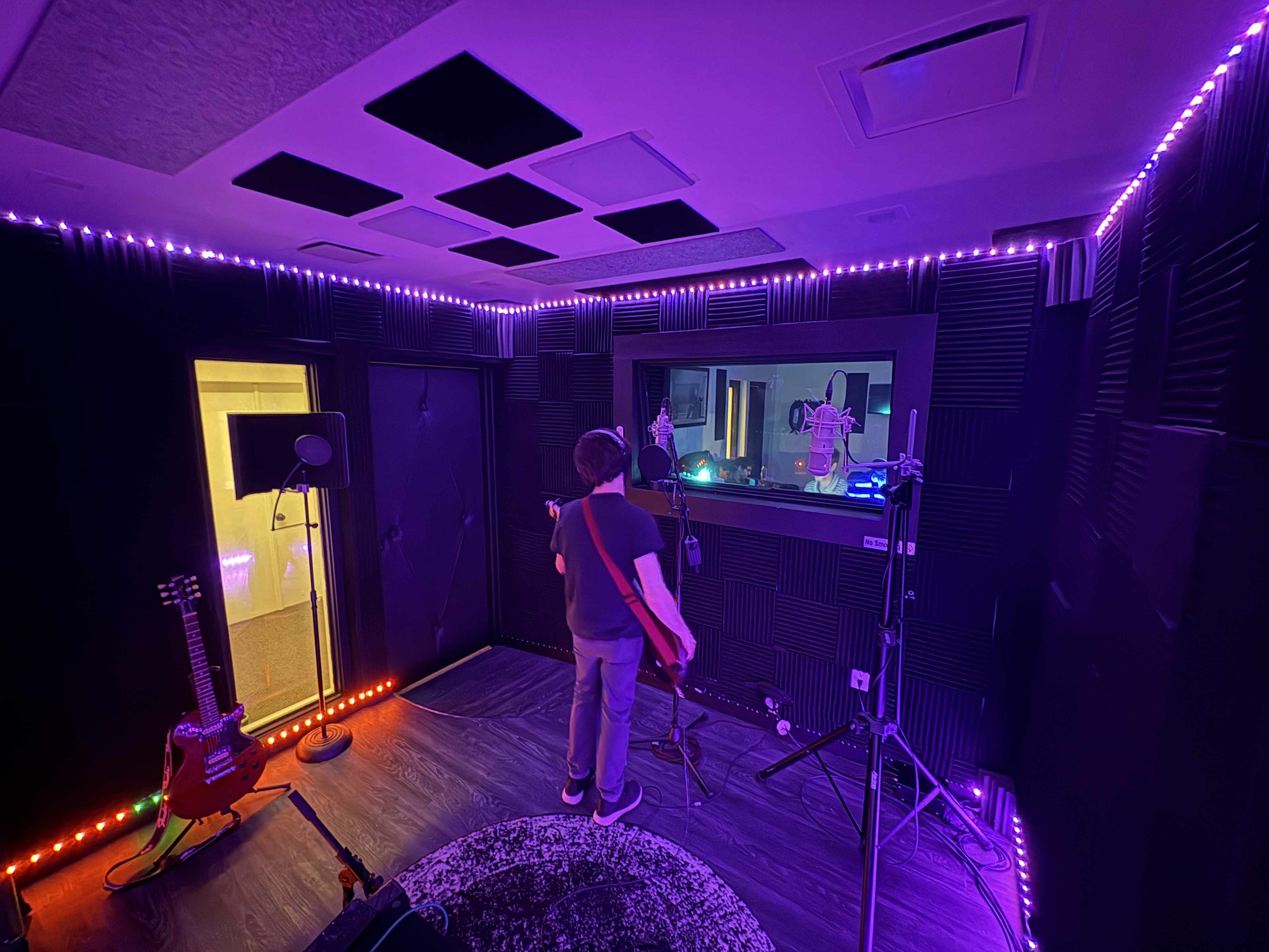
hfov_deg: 102.1
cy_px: 476
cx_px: 634
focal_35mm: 14
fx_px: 513
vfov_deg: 85.7
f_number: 2.2
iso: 2000
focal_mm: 2.22
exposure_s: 1/4
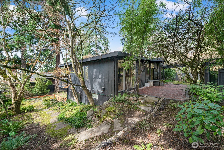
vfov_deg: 81.2
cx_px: 112
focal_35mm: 14
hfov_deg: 104.2
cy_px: 75
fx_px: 87
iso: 640
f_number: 7.1
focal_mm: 14
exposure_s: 1/500
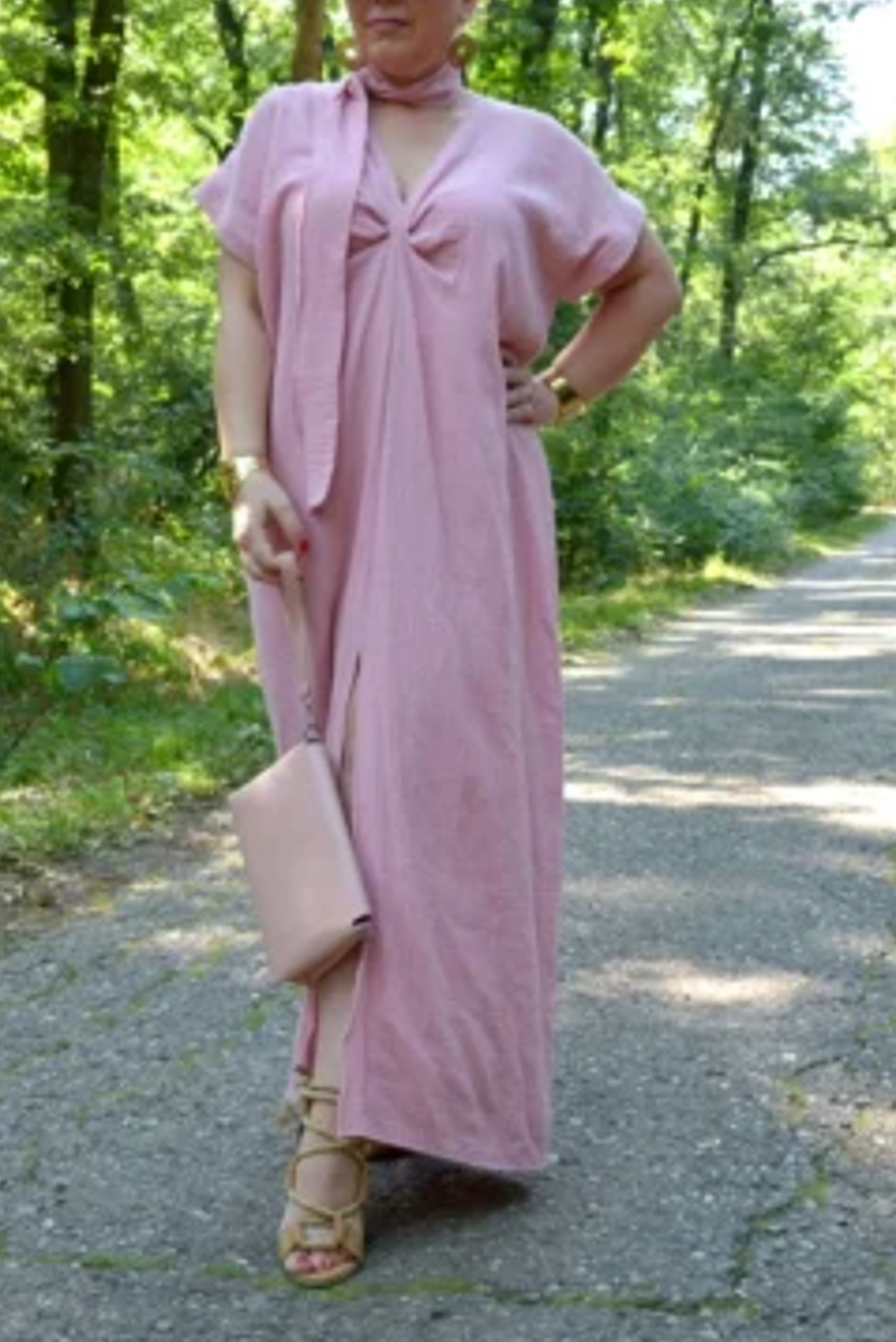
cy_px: 562
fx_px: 1827
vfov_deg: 40.2
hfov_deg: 27.5
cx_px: 420
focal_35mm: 49
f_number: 8
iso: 640
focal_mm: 26
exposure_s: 1/125
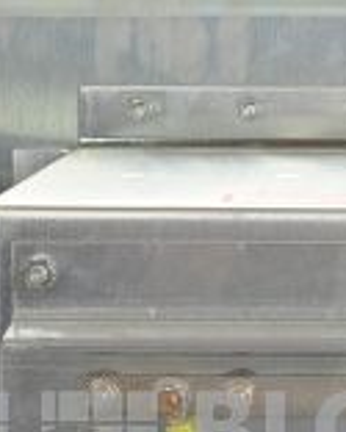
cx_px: 266
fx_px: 2302
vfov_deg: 10.6
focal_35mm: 180
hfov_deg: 8.6
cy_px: 458
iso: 320
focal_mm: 50
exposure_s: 1/160
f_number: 11
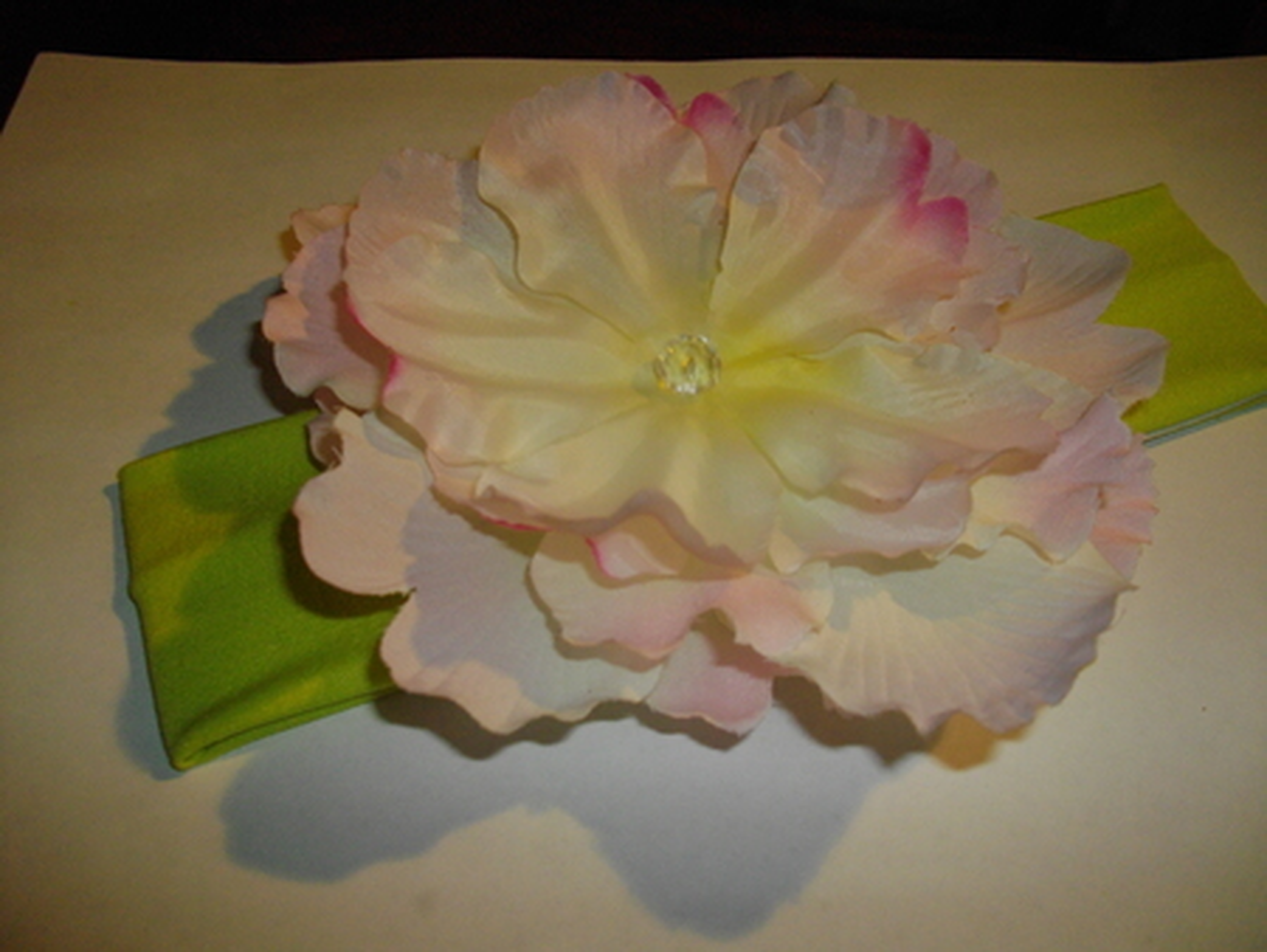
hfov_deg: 56.8
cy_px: 476
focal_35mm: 32
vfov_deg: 44.2
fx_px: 1172
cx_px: 634
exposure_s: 1/50
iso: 200
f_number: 2.9
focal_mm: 5.7
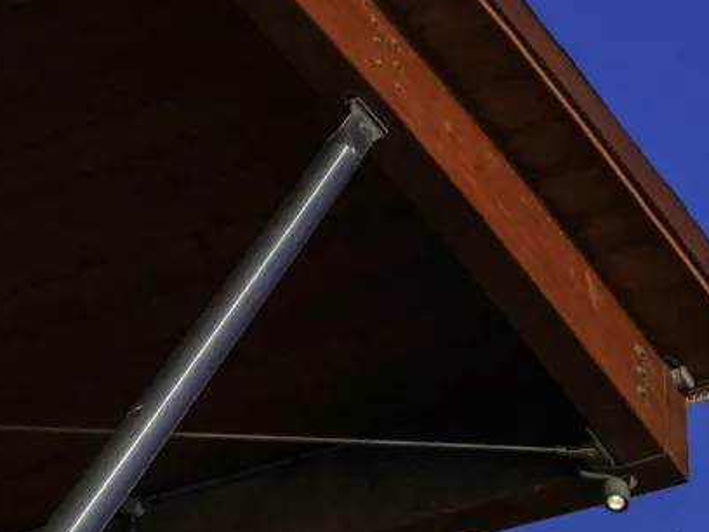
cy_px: -394
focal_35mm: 181
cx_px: -1345
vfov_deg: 8.0
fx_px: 3707
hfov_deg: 9.0
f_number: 5
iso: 100
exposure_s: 1/2000
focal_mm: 20
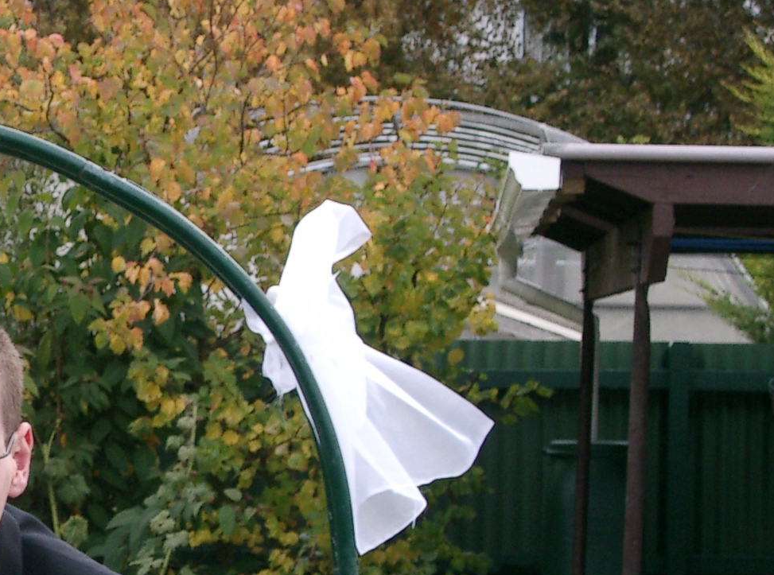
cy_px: 554
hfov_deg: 9.5
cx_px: -61
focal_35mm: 206
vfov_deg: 7.1
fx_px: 4591
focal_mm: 17.7
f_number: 4.2
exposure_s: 1/160
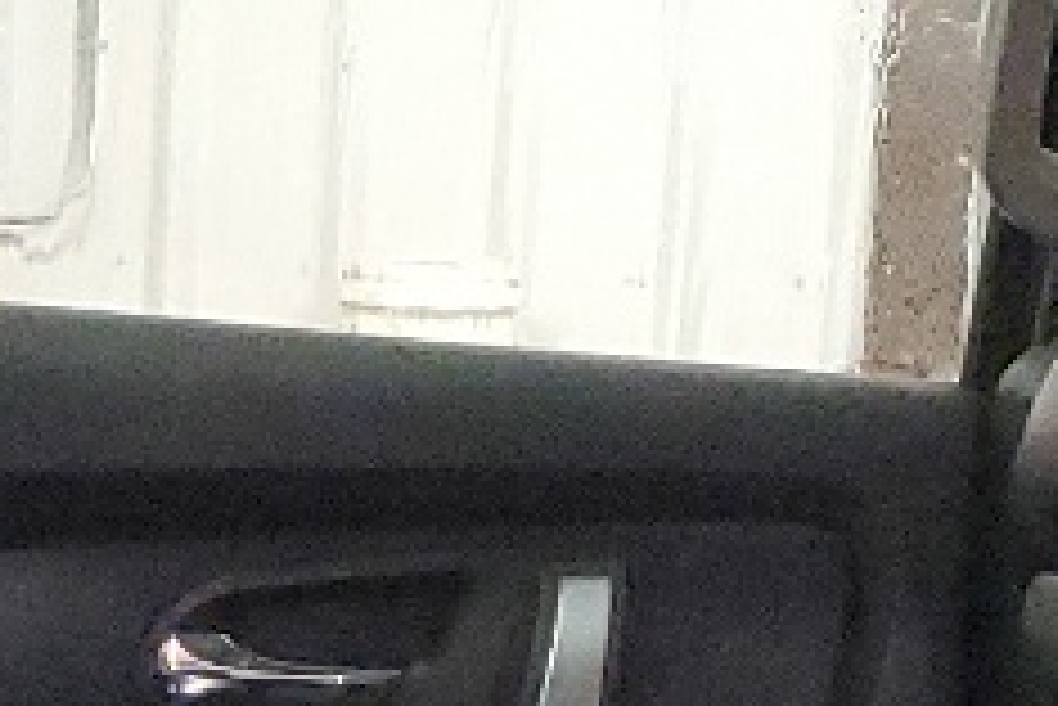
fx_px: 5411
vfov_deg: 7.0
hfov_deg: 11.1
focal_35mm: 184
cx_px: 297
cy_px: 1794
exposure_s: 1/15
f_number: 1.5
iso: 731
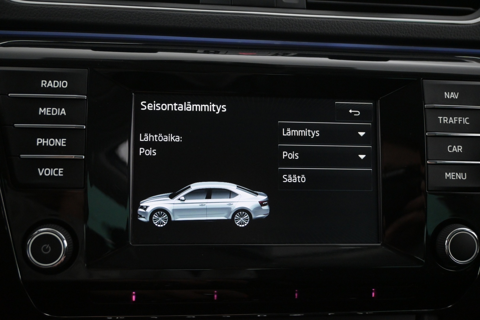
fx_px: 520
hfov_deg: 49.6
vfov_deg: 34.2
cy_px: 160
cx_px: 240
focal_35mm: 39
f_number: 4.5
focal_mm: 26
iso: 2500
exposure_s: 1/60
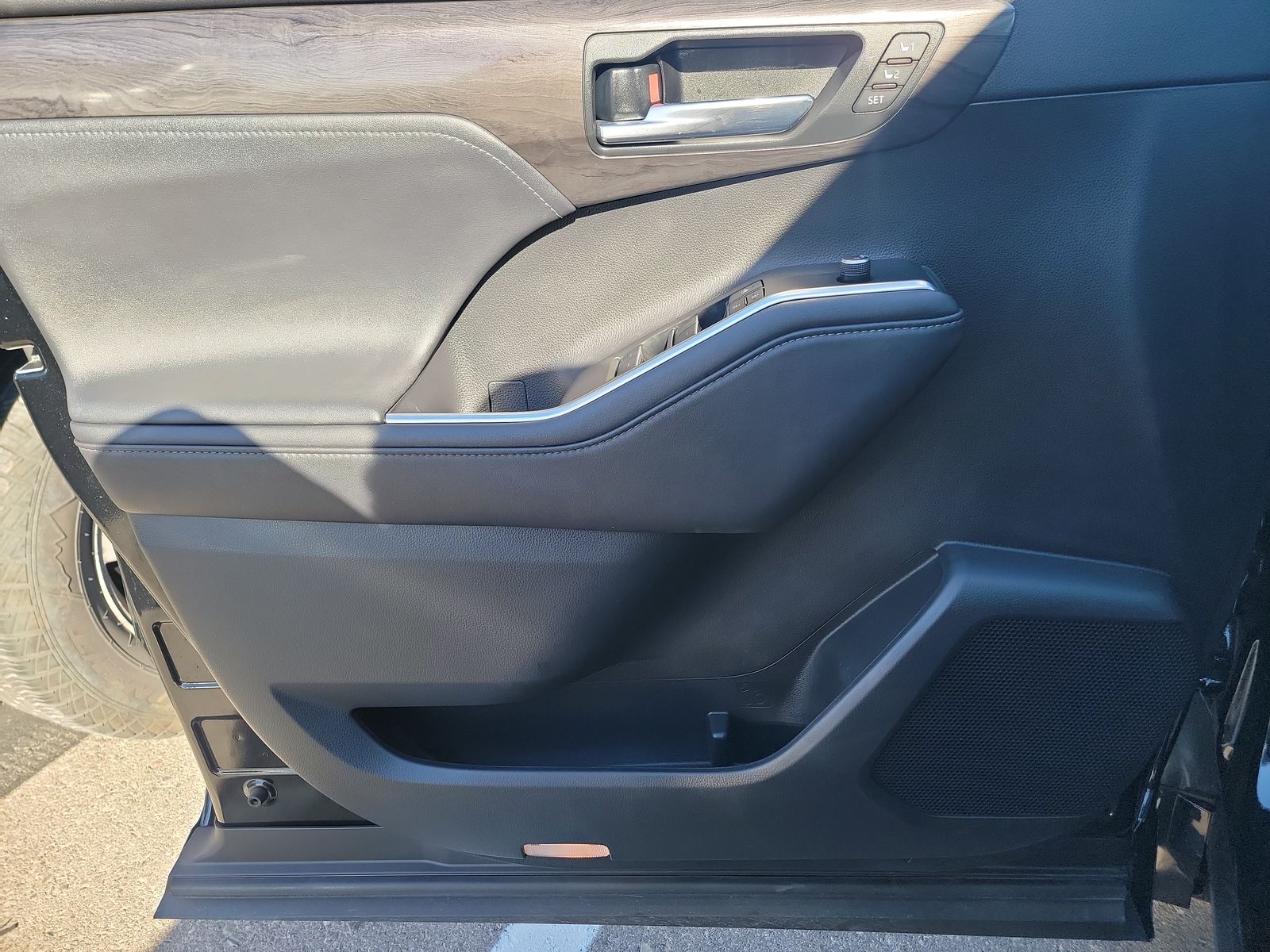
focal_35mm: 24
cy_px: 476
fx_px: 881
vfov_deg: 56.8
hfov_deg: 71.6
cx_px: 635
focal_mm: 6.7
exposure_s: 1/119
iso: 76
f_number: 1.8
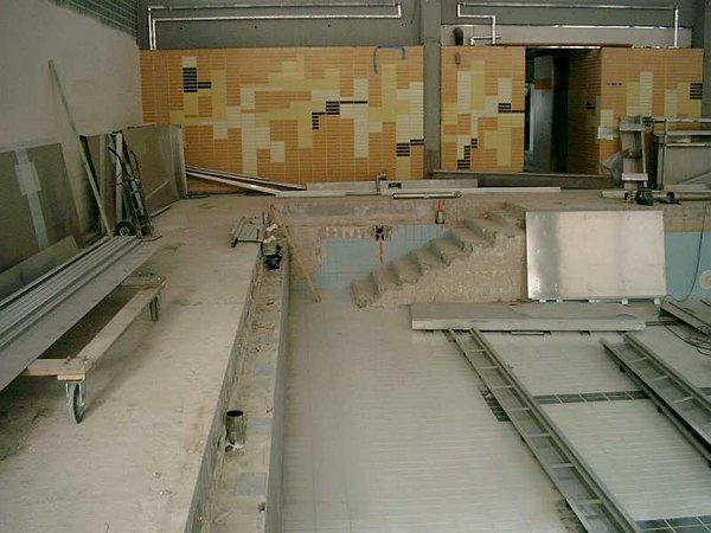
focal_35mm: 37
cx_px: 356
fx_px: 760
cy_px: 266
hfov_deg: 50.1
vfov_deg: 38.7
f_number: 2.6
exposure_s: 1/125
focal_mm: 7.6
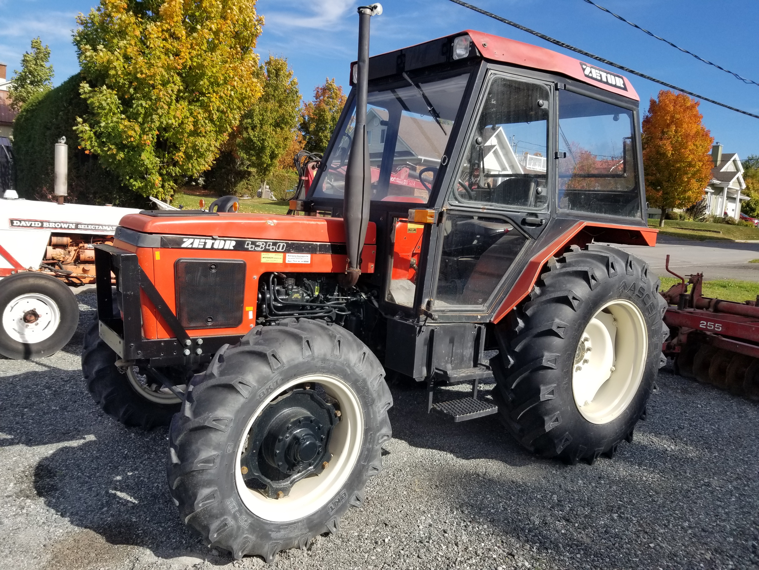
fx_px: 570
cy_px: 285
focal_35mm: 26
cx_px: 380
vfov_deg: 53.1
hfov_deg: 67.3
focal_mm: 4.25
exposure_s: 1/2368
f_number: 1.7
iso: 50
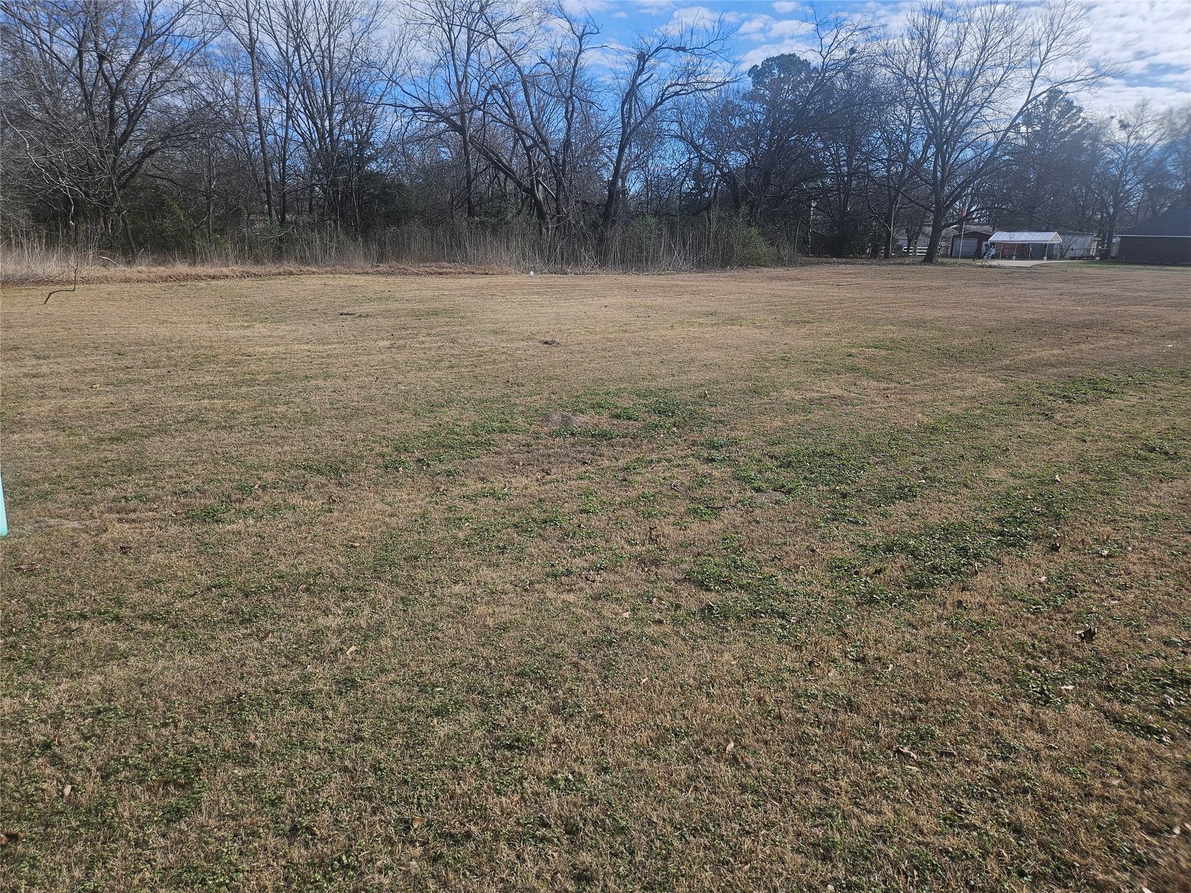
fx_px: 791
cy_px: 446
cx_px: 596
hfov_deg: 73.9
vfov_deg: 58.9
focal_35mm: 23
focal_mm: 5.4
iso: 25
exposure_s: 1/1139
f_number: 1.8
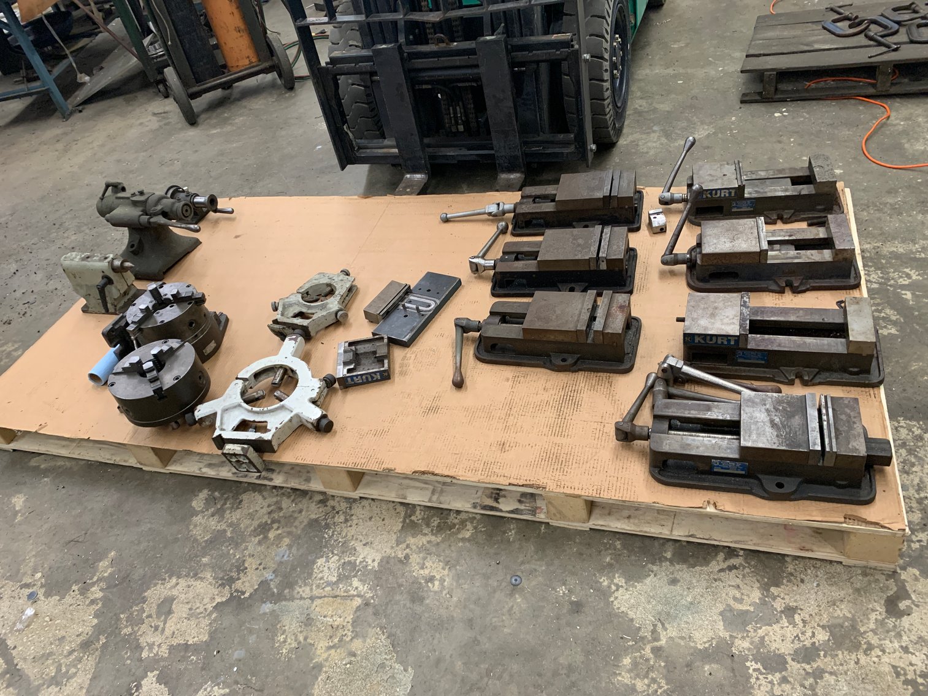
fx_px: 697
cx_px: 464
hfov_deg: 67.3
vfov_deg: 53.1
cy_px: 348
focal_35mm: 26
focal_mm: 4.25
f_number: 1.8
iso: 400
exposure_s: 1/60
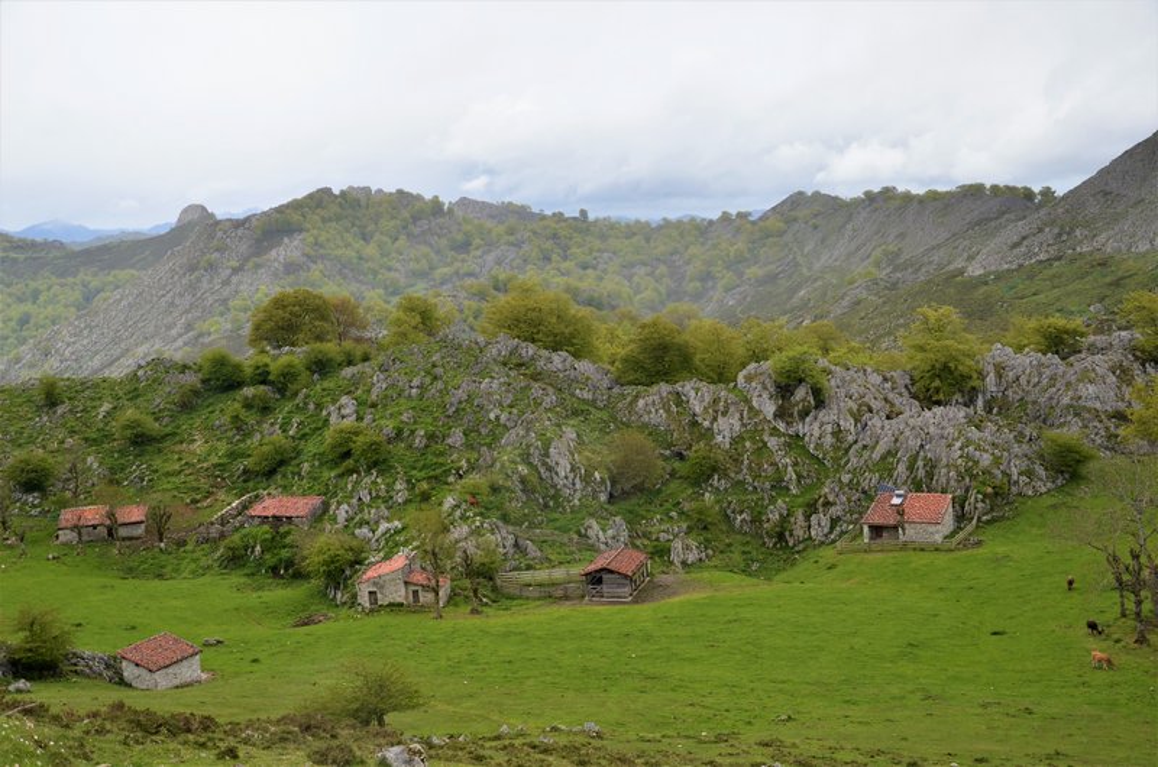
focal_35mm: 42
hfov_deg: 46.5
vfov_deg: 31.8
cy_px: 384
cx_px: 579
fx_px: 1348
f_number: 5.6
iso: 400
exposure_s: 1/1250
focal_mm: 28
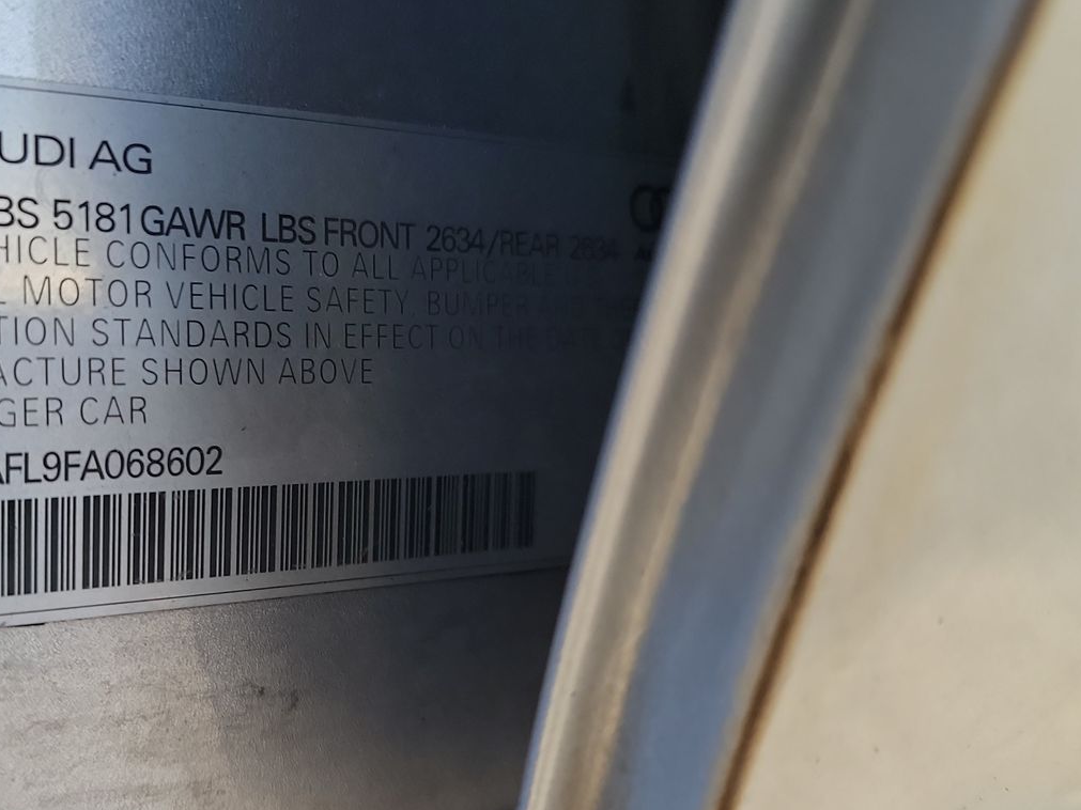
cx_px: 315
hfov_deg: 47.7
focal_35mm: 38
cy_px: 401
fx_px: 1187
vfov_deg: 37.7
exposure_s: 1/59
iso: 63
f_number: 1.8
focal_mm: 6.7
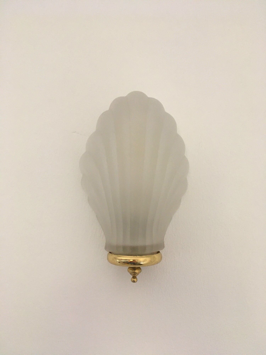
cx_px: 133
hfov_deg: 48.2
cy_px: 178
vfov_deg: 61.7
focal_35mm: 29
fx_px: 297
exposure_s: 1/33
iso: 160
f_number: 2.2
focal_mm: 4.15
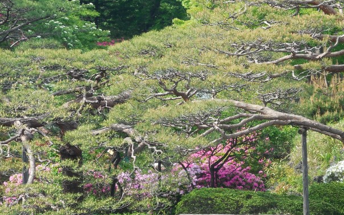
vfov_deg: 3.3
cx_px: 283
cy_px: 147
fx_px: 3768
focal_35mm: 402
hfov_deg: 5.2
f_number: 5.8
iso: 125
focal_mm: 39.8
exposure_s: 1/125
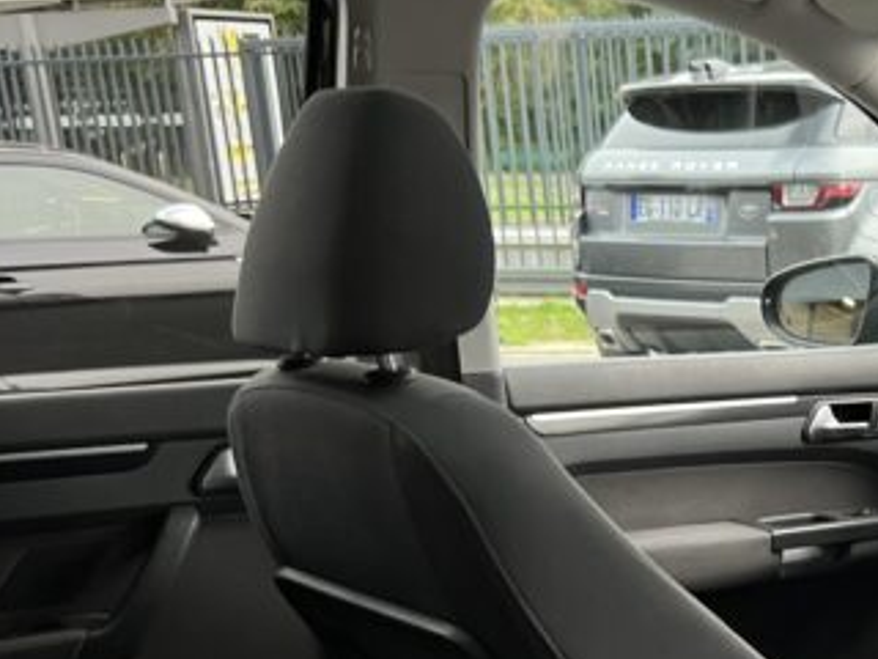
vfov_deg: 22.0
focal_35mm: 65
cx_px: 894
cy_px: 599
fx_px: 1649
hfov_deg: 27.9
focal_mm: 5.7
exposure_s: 1/50
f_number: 1.5
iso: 100
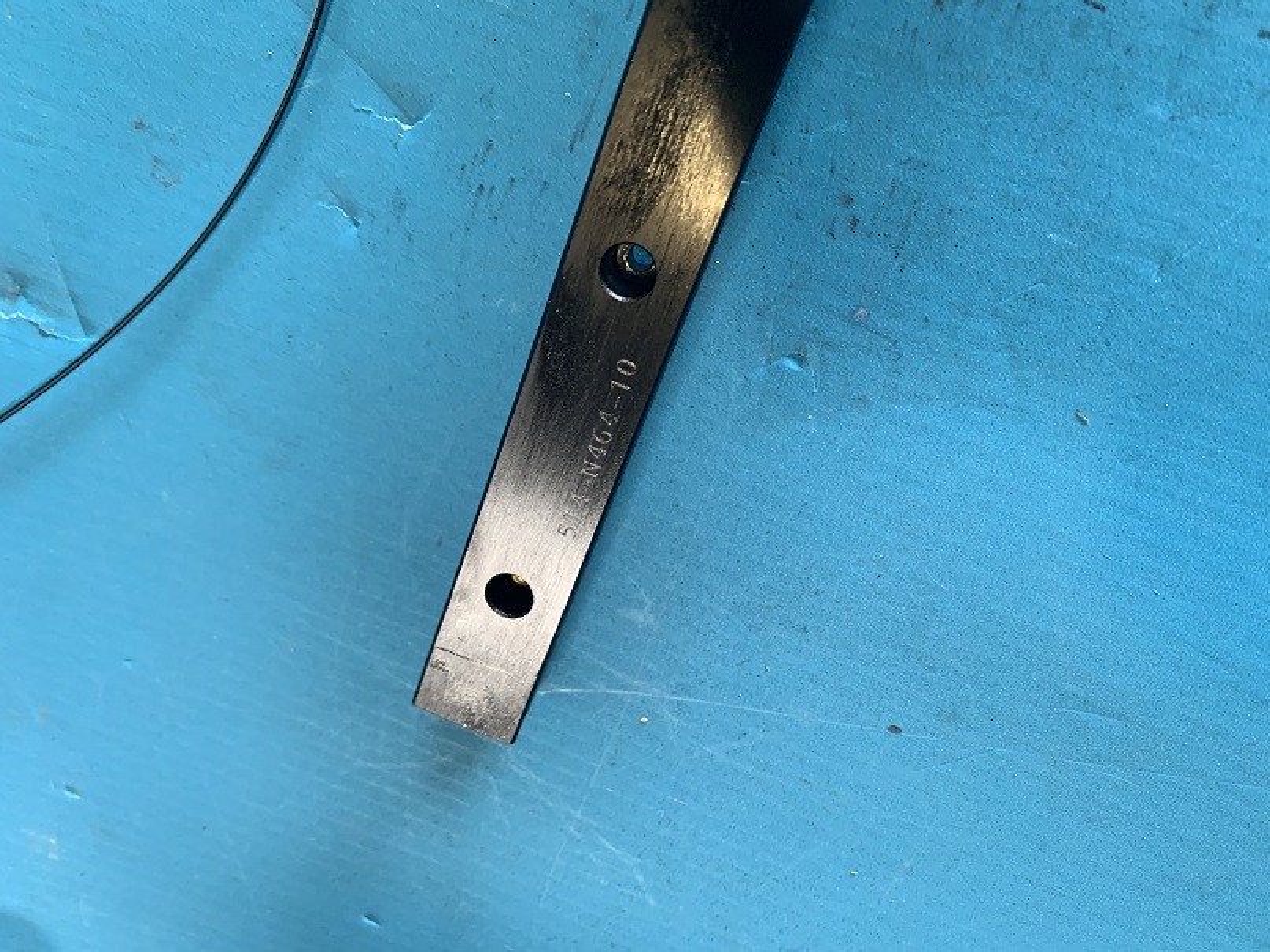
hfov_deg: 67.3
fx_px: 954
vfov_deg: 53.1
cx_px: 635
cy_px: 476
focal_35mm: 26
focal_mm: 4.25
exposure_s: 1/60
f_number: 1.8
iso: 200
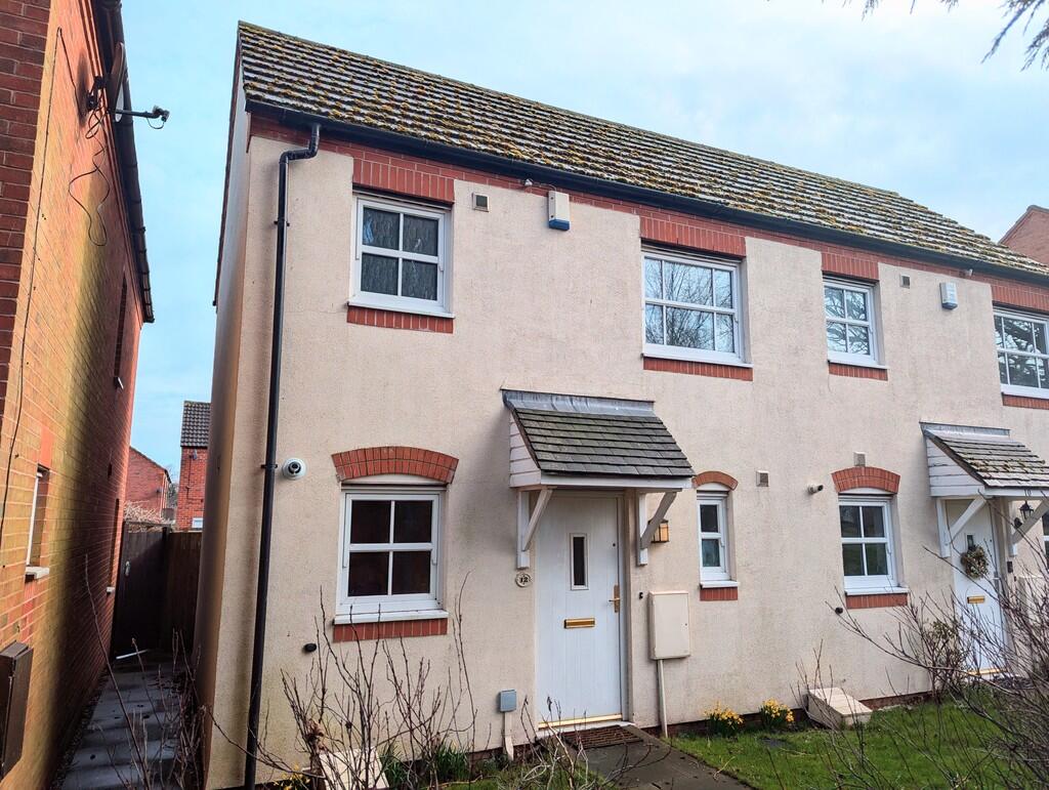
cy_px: 395
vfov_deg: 56.9
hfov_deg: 71.5
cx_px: 524
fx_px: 728
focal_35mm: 24
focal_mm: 6.81
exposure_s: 1/1471
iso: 42
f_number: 1.85
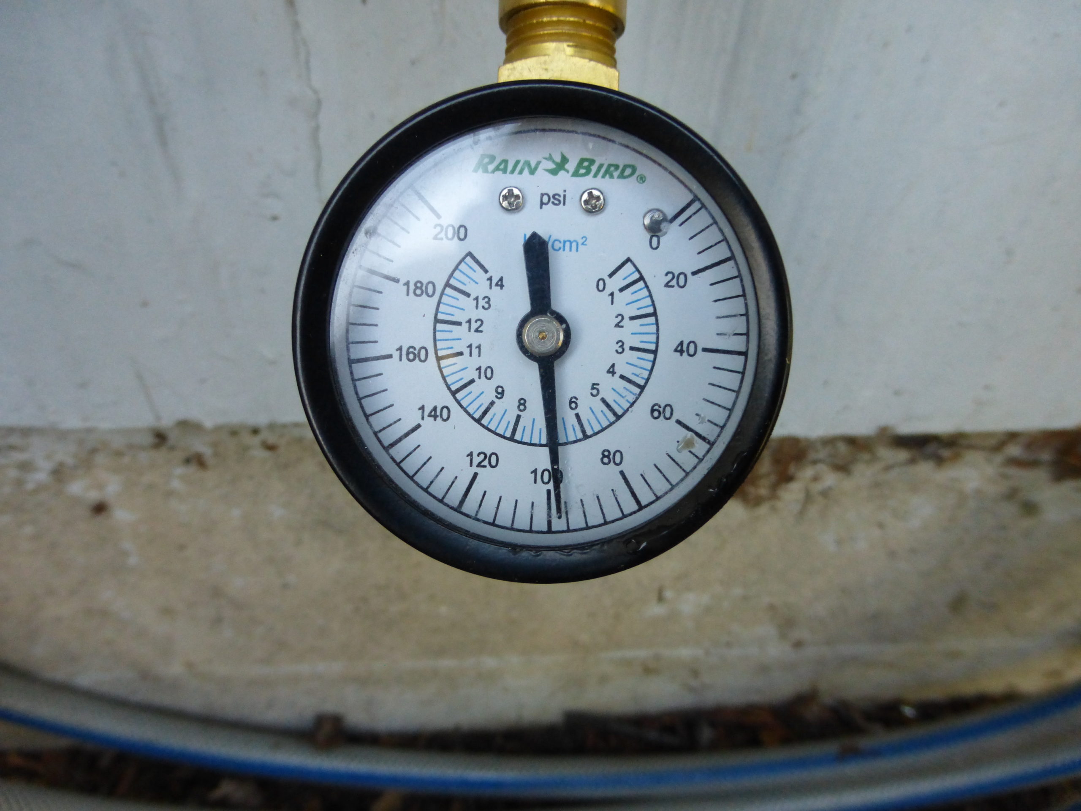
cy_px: 406
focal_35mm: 24
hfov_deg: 71.6
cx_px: 540
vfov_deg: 56.8
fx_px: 749
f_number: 3.3
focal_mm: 4.3
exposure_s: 1/125
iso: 400
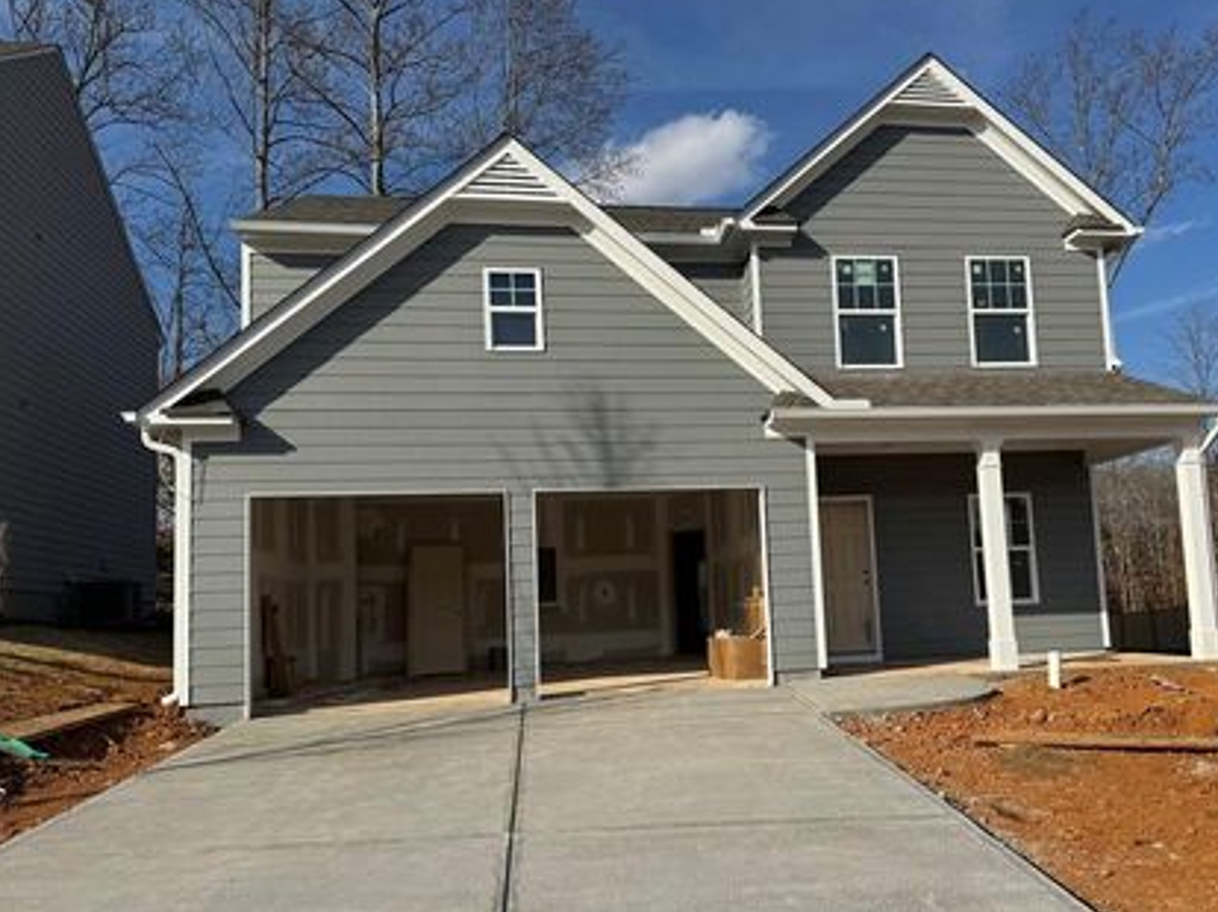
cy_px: 510
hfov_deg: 61.4
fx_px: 1020
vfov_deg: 48.1
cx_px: 703
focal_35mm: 29
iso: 80
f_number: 1.78
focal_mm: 6.76
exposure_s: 1/6410
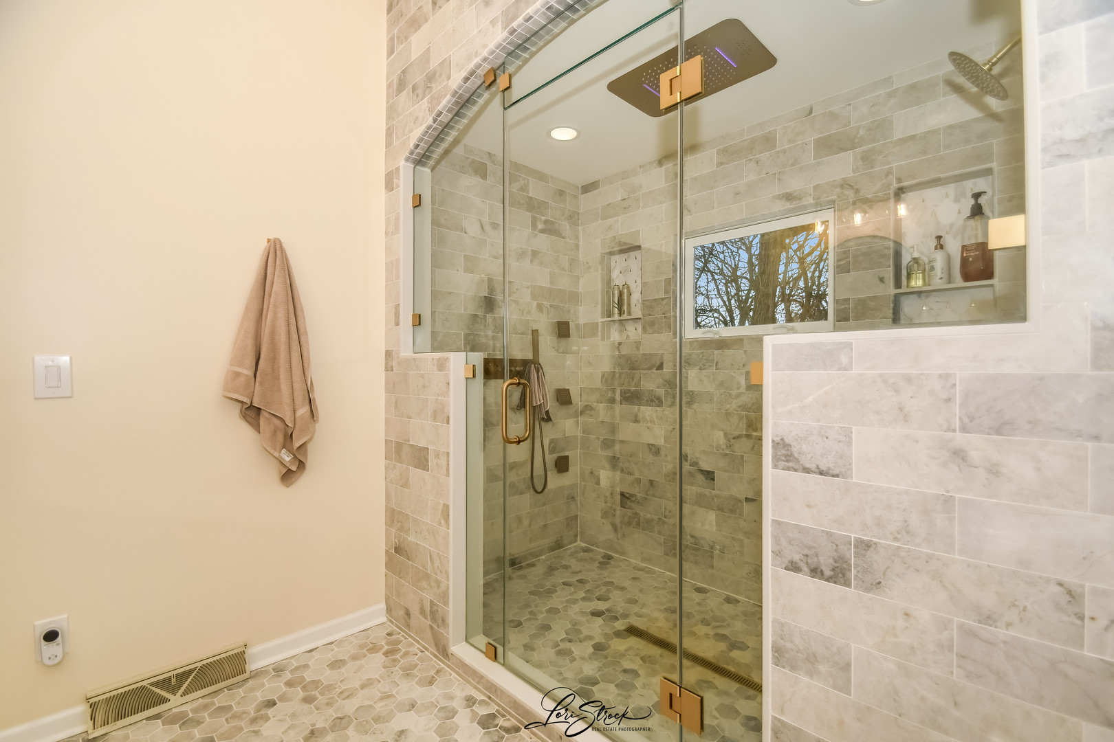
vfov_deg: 77.3
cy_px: 371
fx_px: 464
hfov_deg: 100.4
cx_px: 557
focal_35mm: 15
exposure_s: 1/1250
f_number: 8
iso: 400
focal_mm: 10
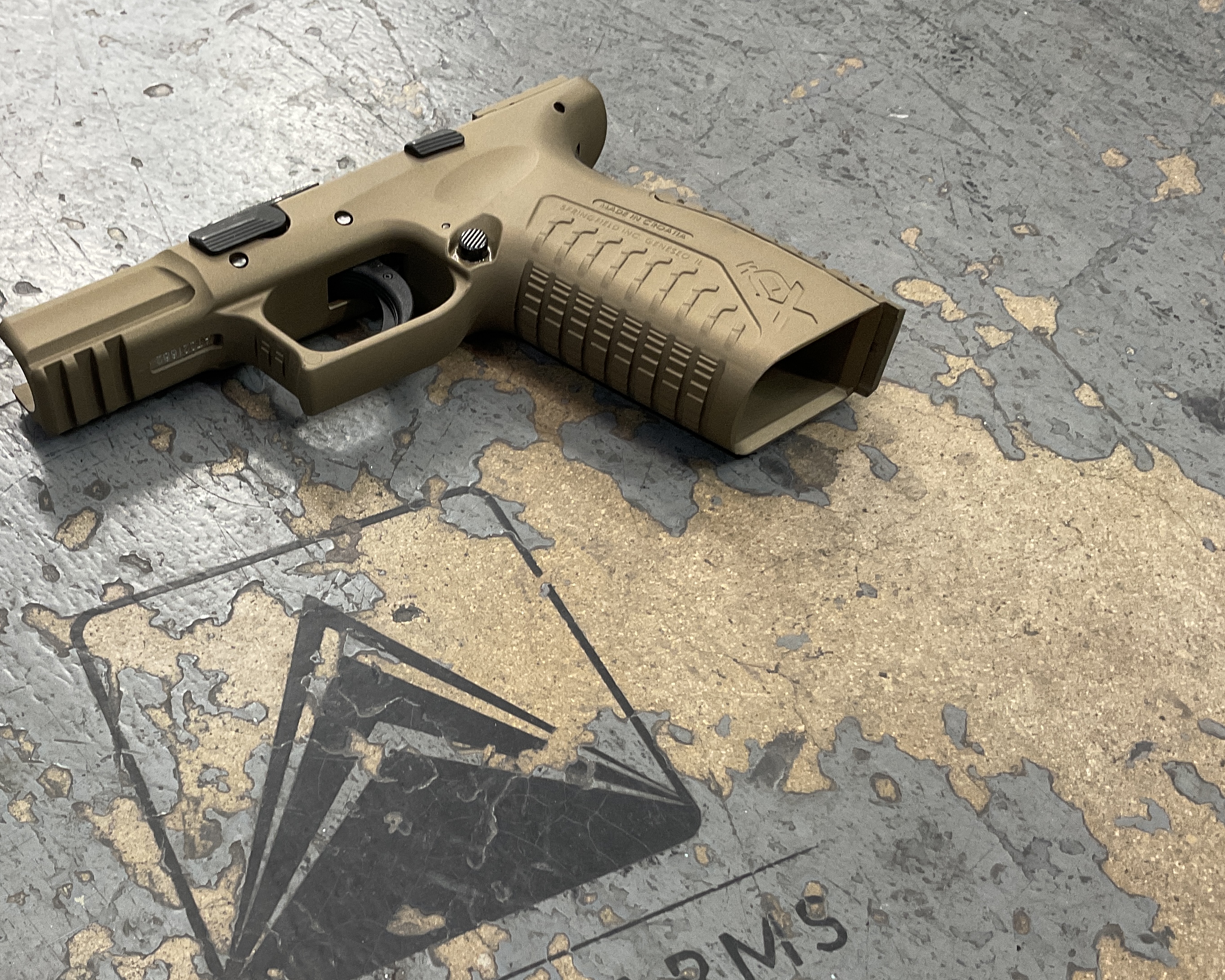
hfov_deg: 43.1
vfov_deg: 35.4
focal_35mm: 42
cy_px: 642
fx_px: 1523
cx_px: 389
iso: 100
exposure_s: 1/60
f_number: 1.8
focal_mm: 3
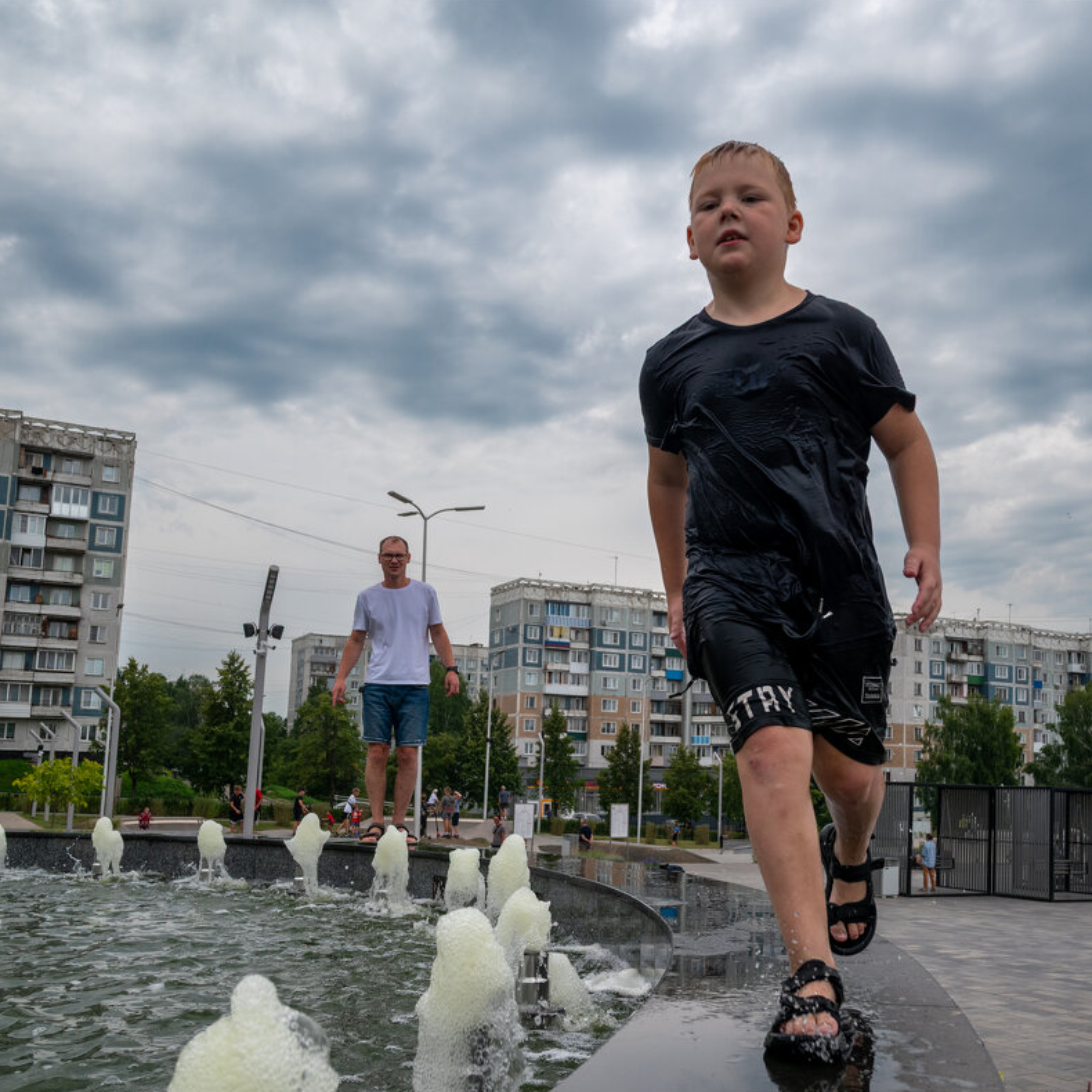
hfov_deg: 51.9
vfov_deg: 52.5
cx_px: 691
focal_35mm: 31
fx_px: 1106
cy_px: 547
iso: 100
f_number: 6.3
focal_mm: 24
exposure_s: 1/800
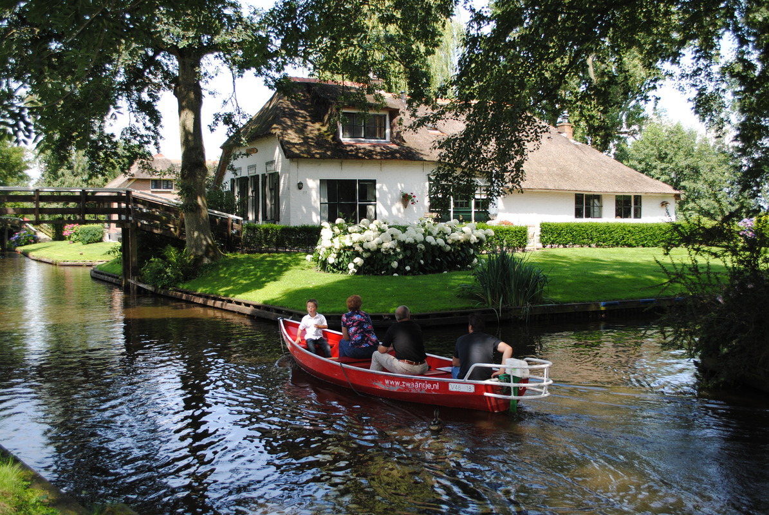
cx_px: 384
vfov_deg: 37.0
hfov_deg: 53.1
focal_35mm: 36
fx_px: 770
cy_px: 258
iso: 100
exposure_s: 1/200
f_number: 5
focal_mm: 24
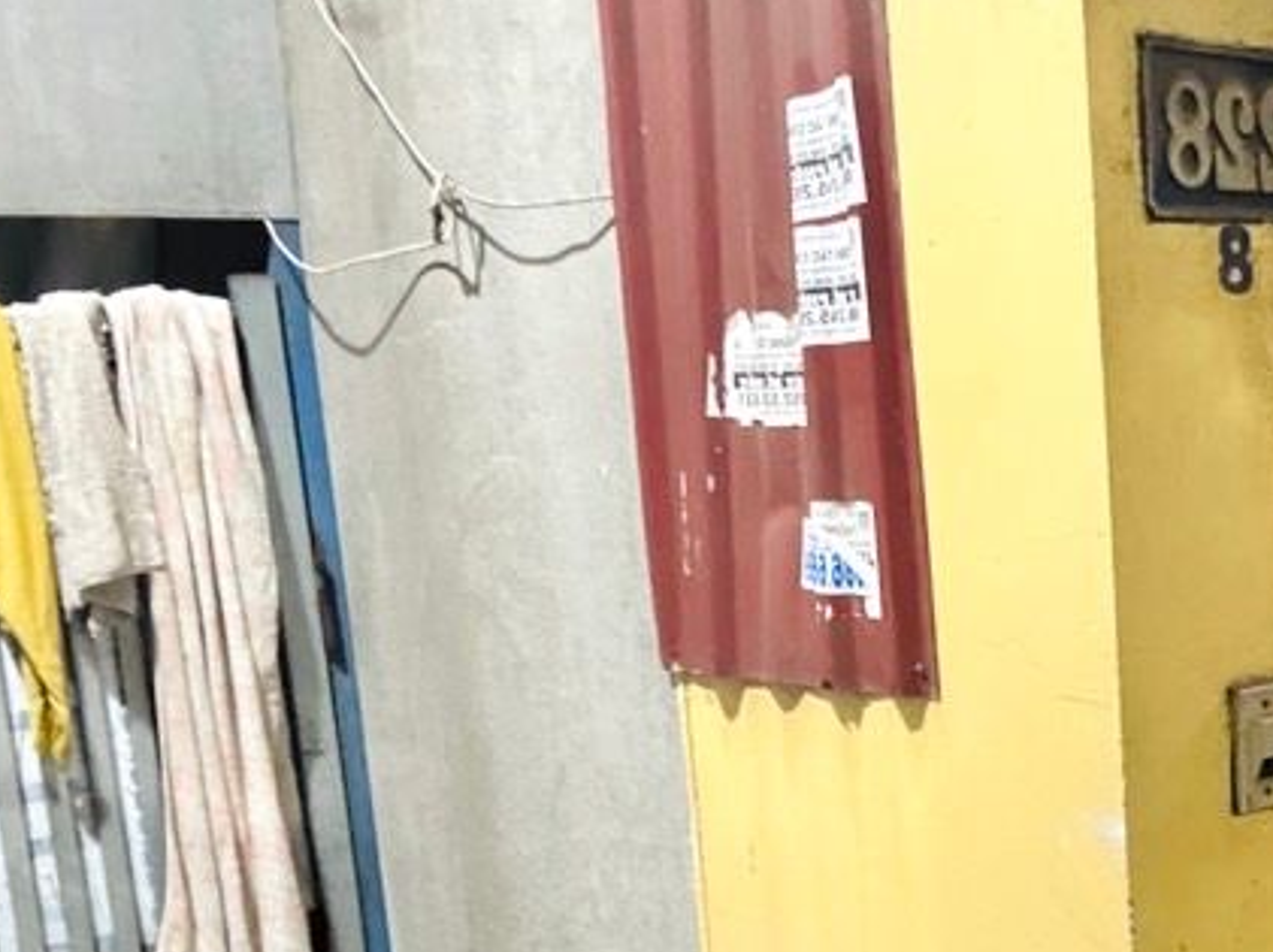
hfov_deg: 32.8
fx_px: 2058
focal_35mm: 56
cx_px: 1122
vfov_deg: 25.5
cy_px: 807
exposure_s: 1/15
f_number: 1.9
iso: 640
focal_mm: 2.69
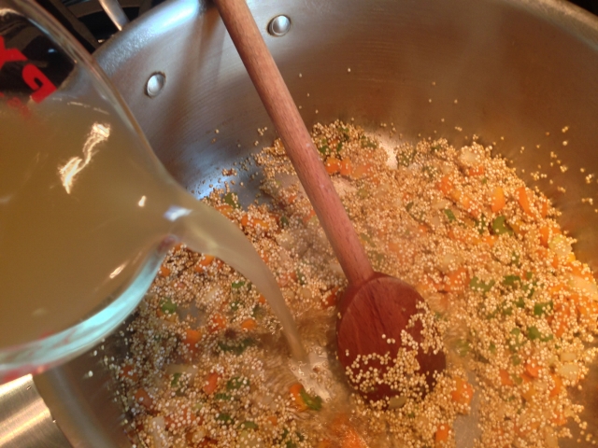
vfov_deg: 42.9
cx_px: 299
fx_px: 570
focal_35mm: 33
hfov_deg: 55.4
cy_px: 224
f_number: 2.4
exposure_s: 1/24
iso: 50
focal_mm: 4.12
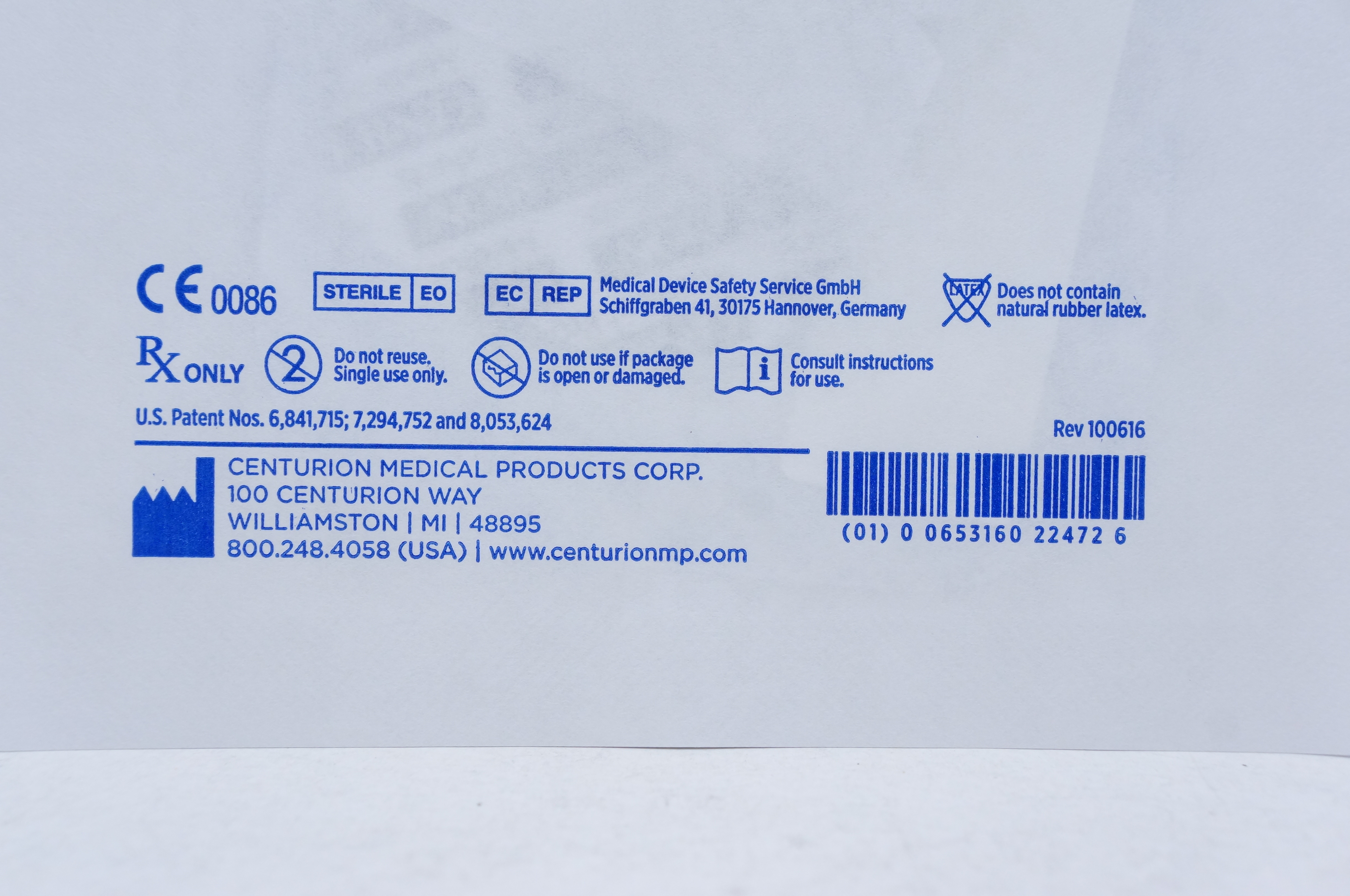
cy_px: 448
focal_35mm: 60
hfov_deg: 33.4
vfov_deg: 22.6
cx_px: 675
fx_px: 2248
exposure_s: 1/60
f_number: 6.3
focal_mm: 40
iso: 800
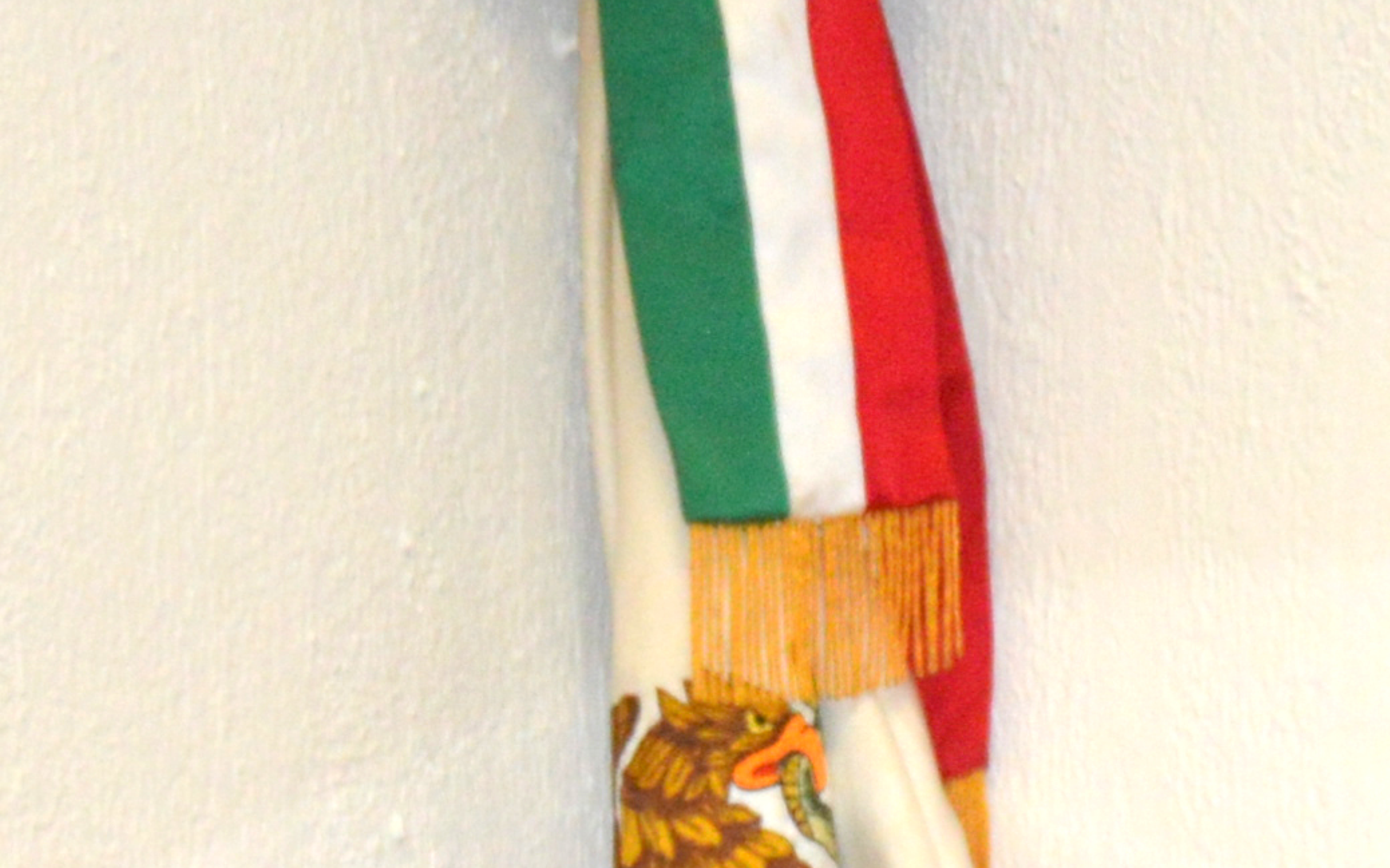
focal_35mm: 230
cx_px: 1134
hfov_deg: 9.1
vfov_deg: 5.7
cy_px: 1046
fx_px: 8711
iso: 560
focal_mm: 26
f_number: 4
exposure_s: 1/60
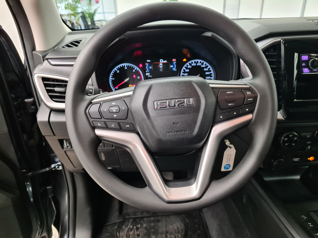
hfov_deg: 67.3
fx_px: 239
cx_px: 159
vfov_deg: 53.1
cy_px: 119
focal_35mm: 26
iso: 400
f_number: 1.8
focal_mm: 5.4
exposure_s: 1/50
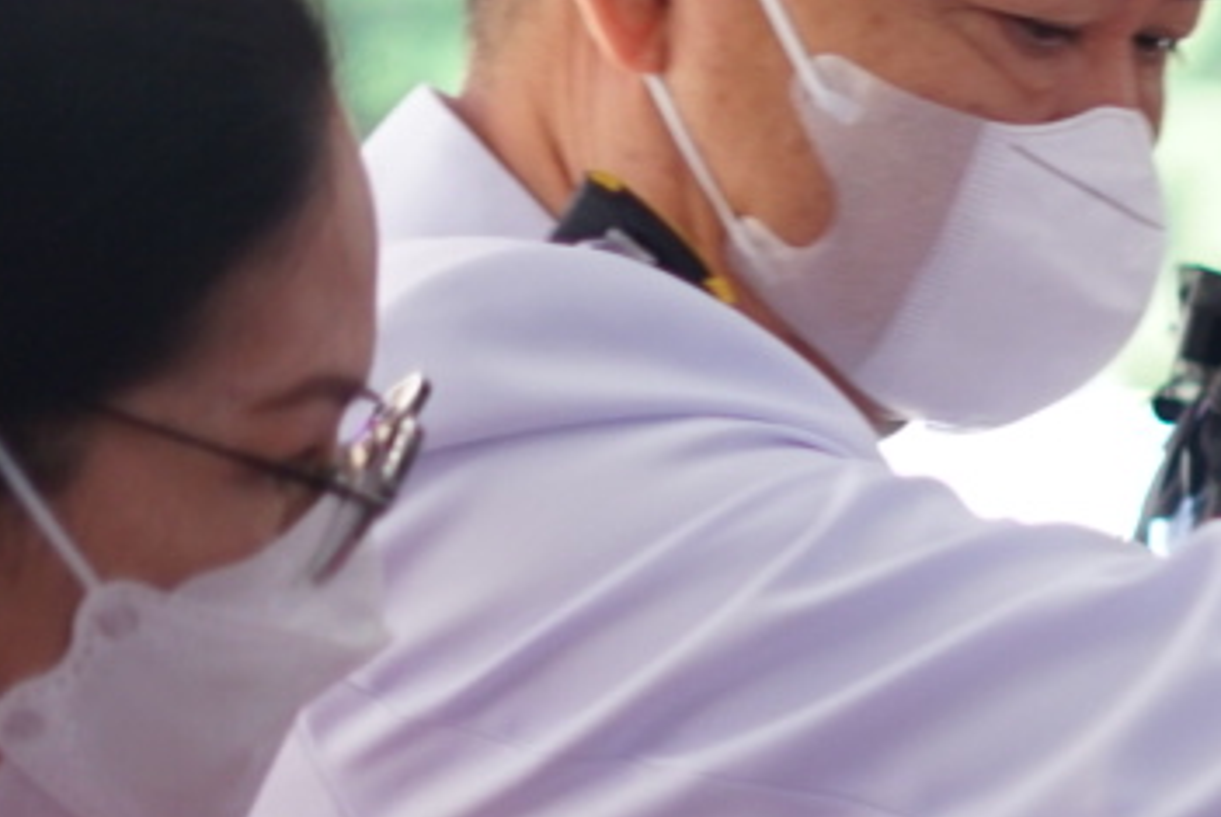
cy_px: 817
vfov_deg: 6.0
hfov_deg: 8.3
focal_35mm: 230
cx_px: 2703
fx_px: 7810
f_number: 1.8
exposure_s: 1/100
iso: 400
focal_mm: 50
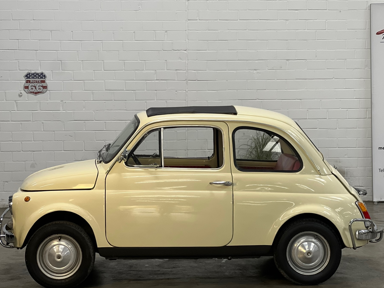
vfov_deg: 16.8
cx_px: 211
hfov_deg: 22.2
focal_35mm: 88
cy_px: 131
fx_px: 976
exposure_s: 1/33
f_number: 2.8
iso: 200
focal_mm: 9
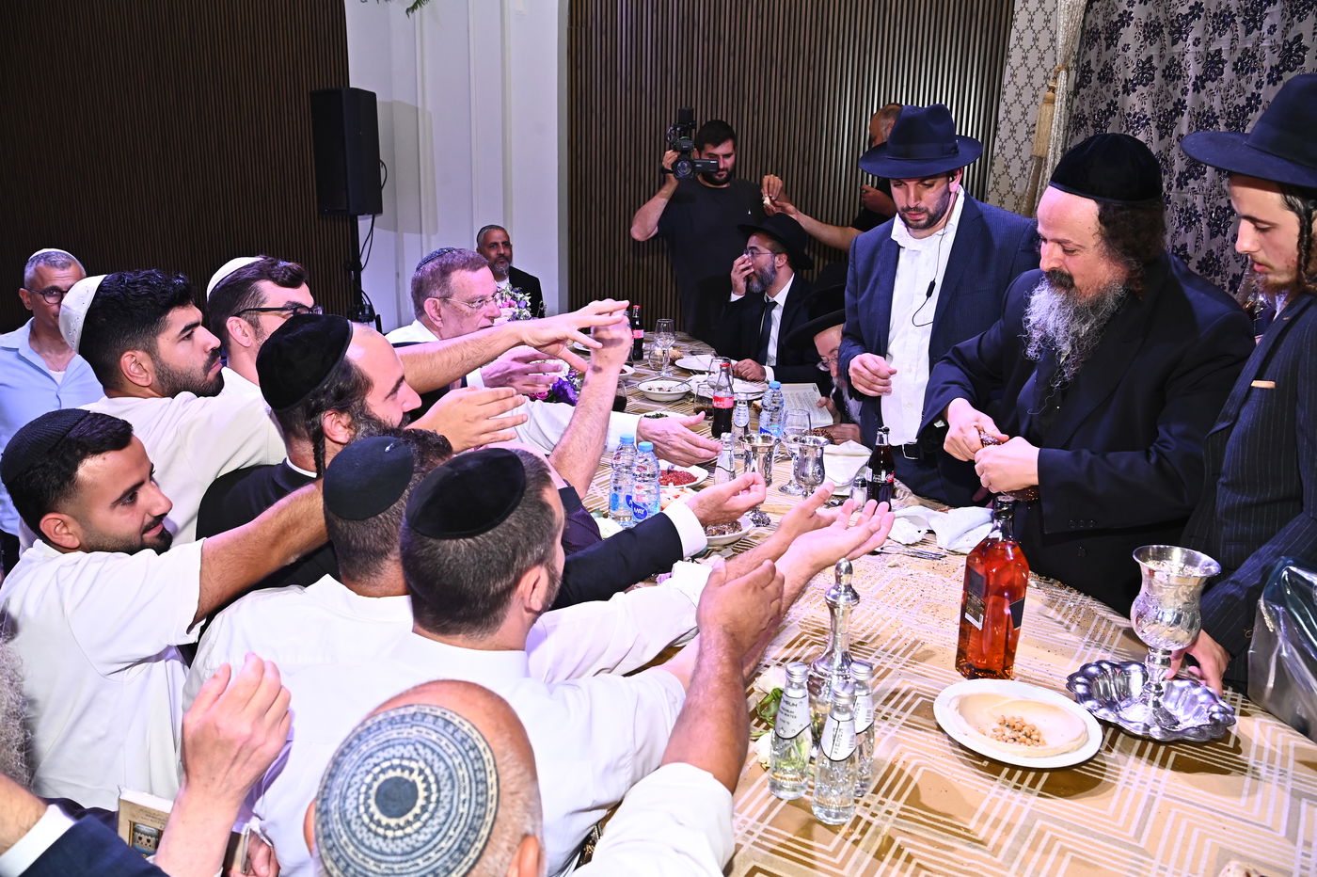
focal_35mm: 29
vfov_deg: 44.9
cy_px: 438
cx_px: 658
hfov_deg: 63.7
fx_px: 1060
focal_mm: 29
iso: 1250
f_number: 7.1
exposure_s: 1/200
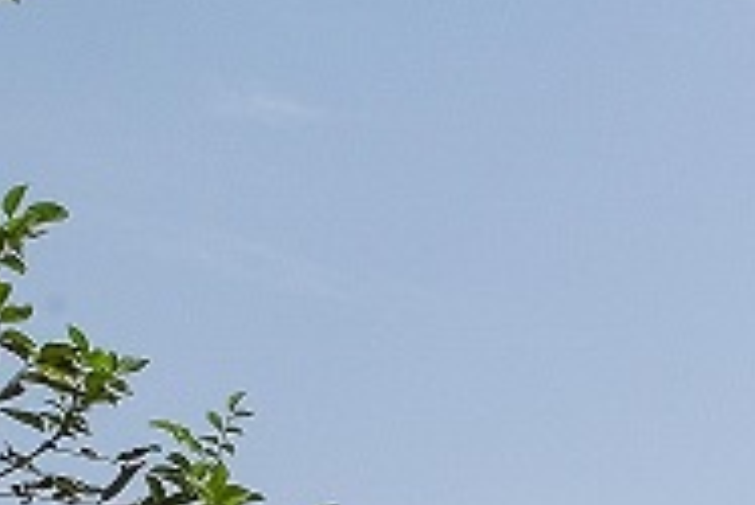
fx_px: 2099
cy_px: 1325
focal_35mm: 100
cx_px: 1922
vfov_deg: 10.9
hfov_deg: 13.4
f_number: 10
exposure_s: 1/1000
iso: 320
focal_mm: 10
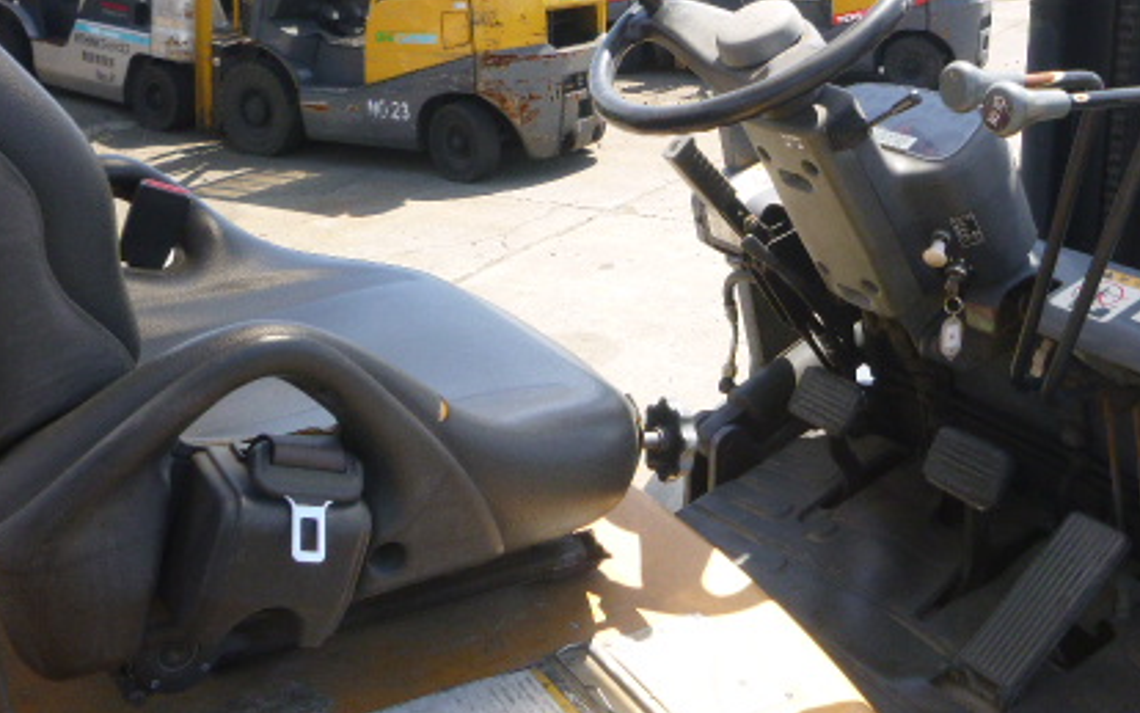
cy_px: 127
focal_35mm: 41
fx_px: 1274
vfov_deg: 30.4
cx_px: 669
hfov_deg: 48.0
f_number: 3.9
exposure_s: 1/160
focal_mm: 4.5
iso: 100
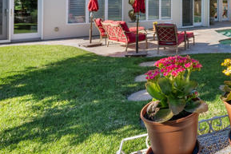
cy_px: 7
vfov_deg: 38.5
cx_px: 224
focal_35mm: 31
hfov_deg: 50.4
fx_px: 199
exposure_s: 1/200
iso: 125
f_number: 9
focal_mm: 14
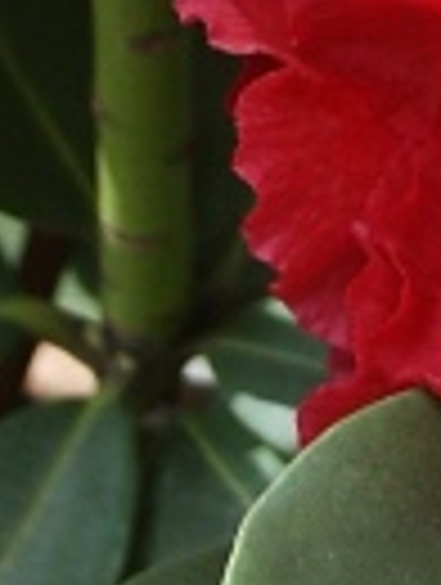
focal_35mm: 479
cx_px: 1166
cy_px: -585
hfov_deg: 3.1
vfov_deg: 4.1
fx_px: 8110
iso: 64
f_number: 3.6
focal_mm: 15.56
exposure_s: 1/125
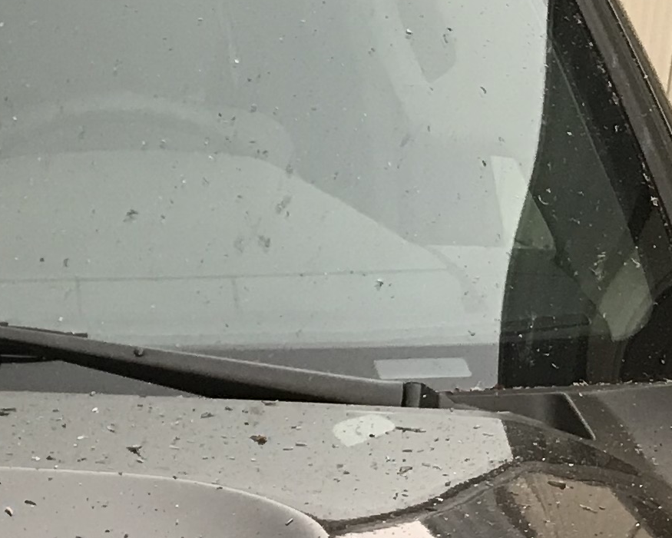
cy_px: 795
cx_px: -317
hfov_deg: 14.3
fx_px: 2506
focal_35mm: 126
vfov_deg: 11.7
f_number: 1.8
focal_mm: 3.99
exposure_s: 1/30
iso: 32
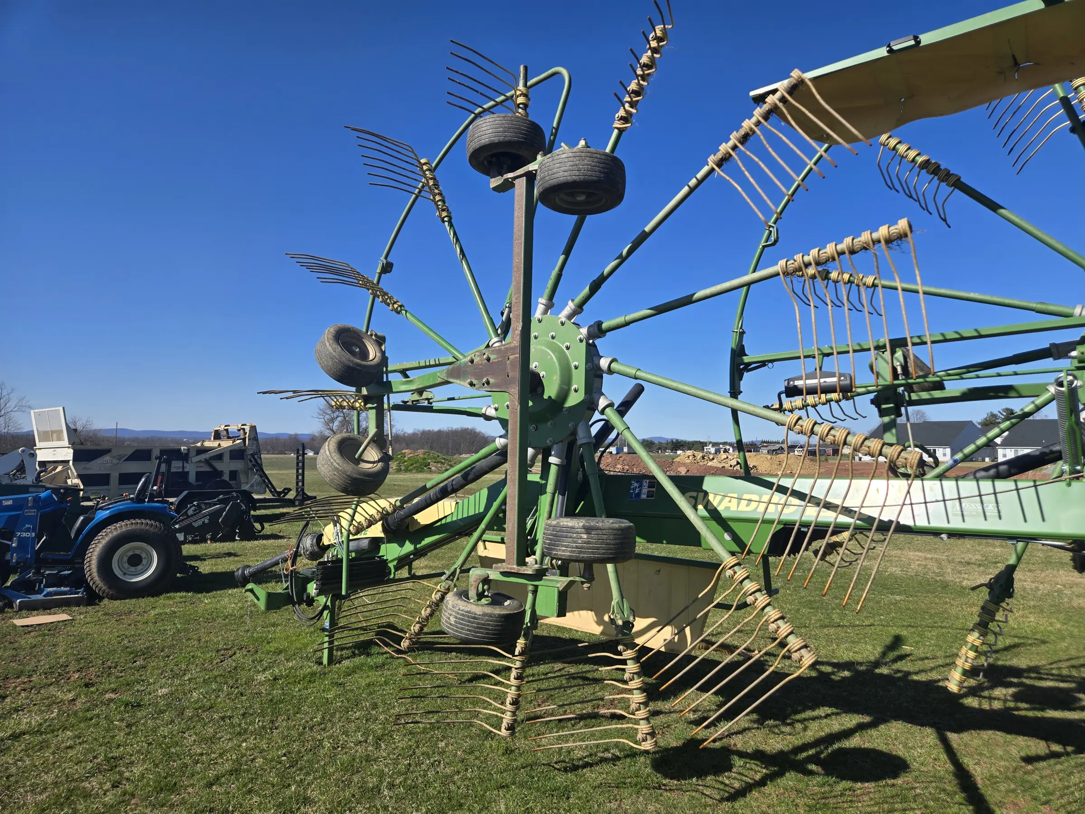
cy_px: 407
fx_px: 721
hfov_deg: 73.9
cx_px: 542
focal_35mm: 23
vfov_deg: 58.9
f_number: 1.8
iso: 25
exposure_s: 1/2105
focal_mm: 5.4
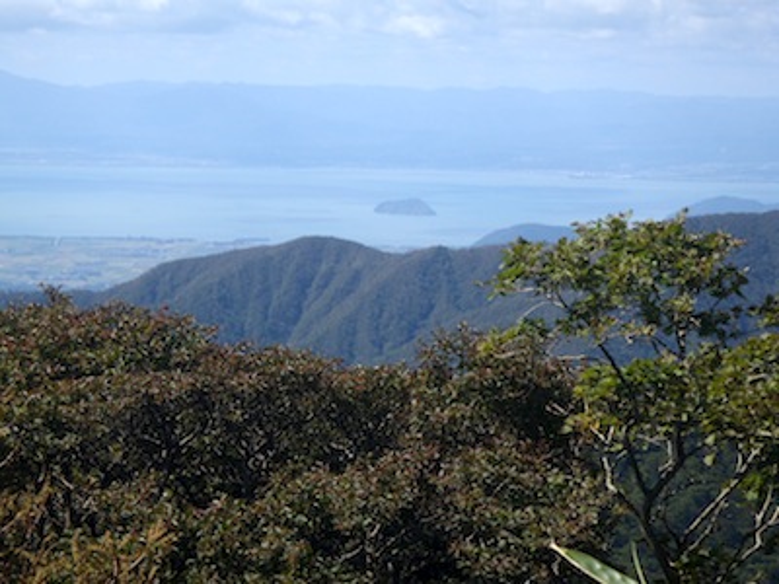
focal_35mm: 140
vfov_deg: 10.6
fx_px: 3151
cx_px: 390
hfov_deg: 14.1
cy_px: 292
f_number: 5.9
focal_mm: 25
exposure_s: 1/320
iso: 80
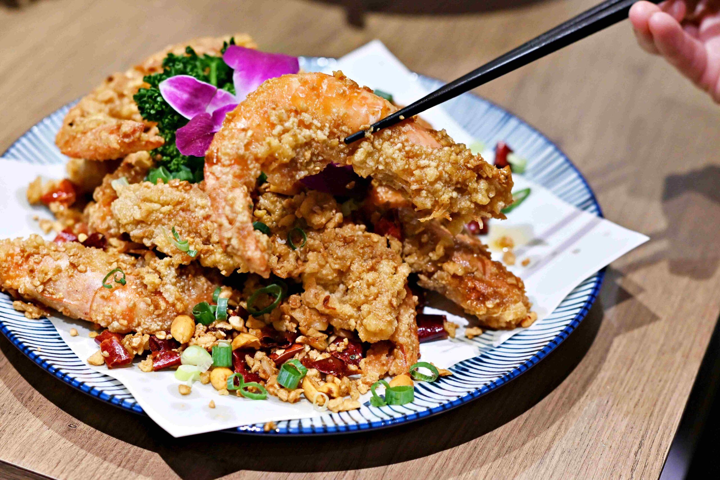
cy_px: 240
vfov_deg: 18.2
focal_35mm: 75
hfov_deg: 27.0
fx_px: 1500
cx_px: 360
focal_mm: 50
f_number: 3.2
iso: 1250
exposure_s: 1/200
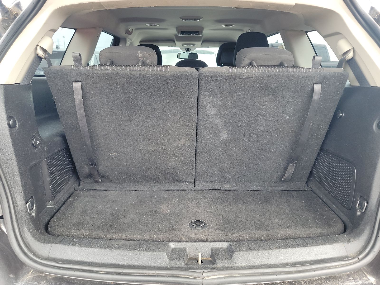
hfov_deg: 71.6
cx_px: 190
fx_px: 263
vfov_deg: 56.8
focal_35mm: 24
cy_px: 142
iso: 105
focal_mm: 6.7
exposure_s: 1/59
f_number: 1.8
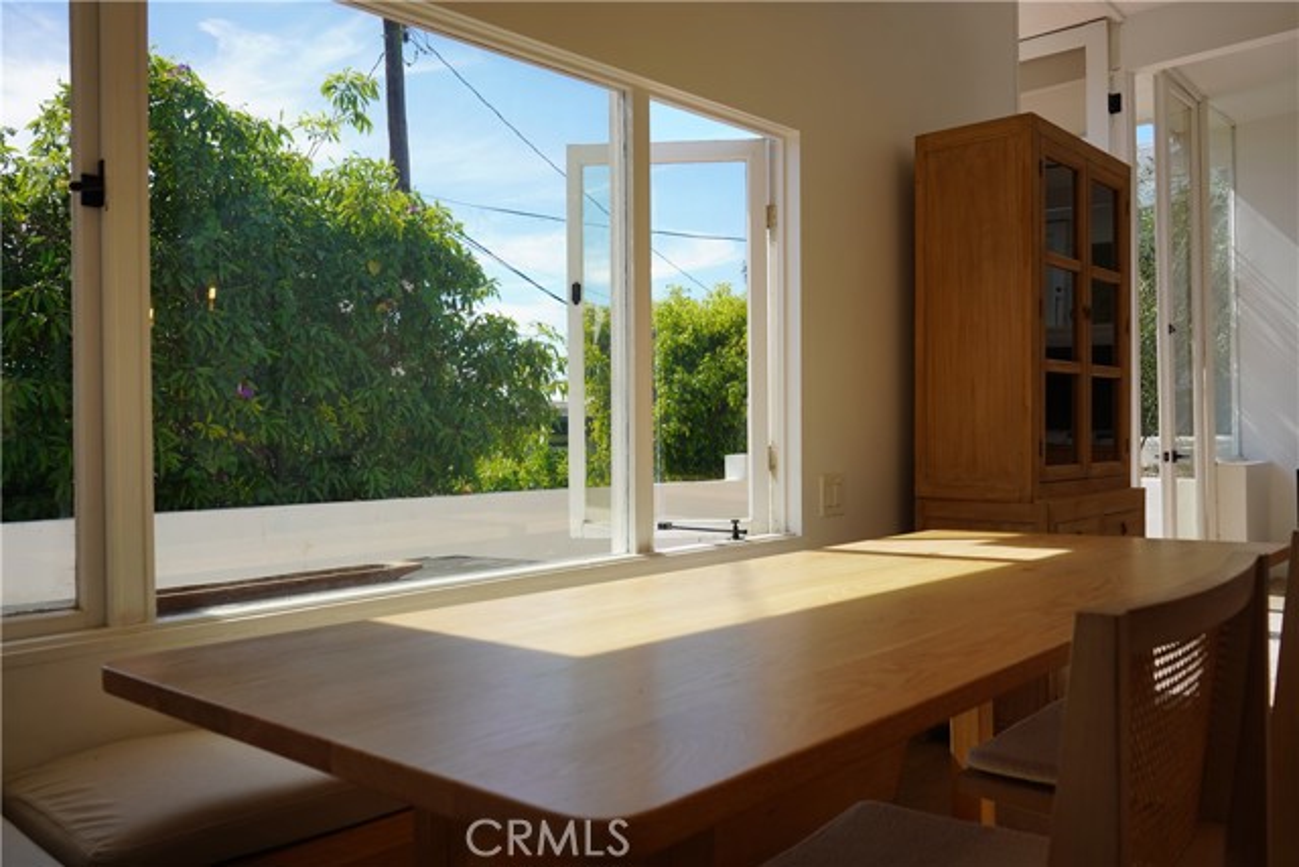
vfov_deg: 46.4
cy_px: 434
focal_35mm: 28
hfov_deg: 65.5
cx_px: 650
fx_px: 1010
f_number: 8
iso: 100
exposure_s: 1/125
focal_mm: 28
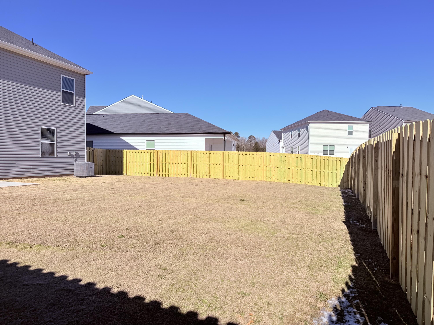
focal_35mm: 24
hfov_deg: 71.6
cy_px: 162
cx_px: 217
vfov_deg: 56.8
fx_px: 301
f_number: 1.78
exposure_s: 1/9091
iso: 80
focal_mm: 6.76
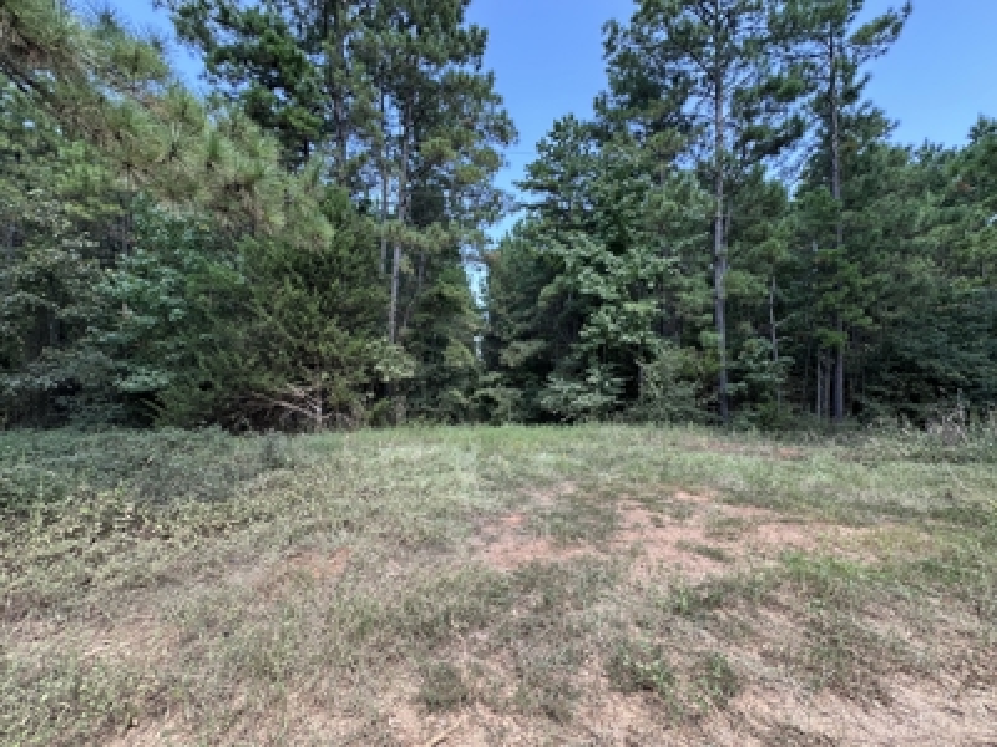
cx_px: 498
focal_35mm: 14
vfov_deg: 85.7
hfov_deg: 102.1
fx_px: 403
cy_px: 374
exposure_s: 1/191
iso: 40
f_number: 2.2
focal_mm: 2.22
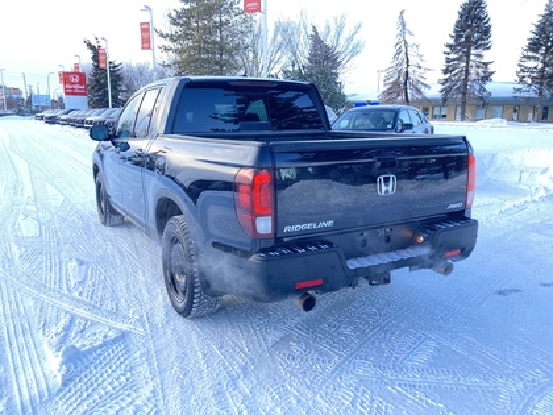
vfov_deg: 49.7
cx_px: 276
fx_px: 447
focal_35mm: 28
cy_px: 208
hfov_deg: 63.4
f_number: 1.8
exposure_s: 1/121
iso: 80
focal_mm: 3.99
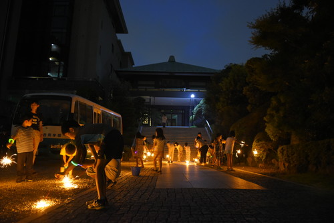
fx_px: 250
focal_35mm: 27
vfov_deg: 47.9
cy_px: 112
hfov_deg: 67.4
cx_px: 167
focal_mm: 18
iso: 1250
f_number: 3.5
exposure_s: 1/10
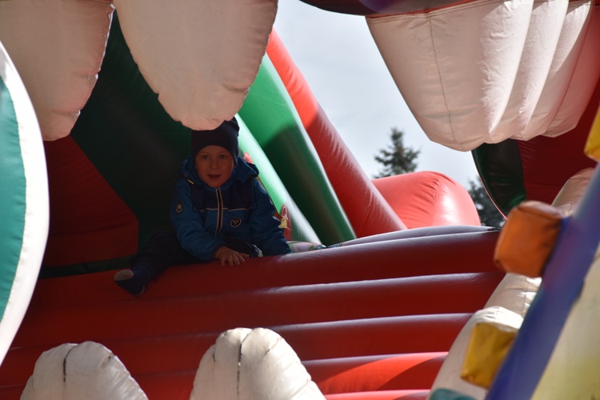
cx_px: 300
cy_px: 200
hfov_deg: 13.7
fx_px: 2500
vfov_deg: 9.1
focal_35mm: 150
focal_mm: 100
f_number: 8
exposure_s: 1/500
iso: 200
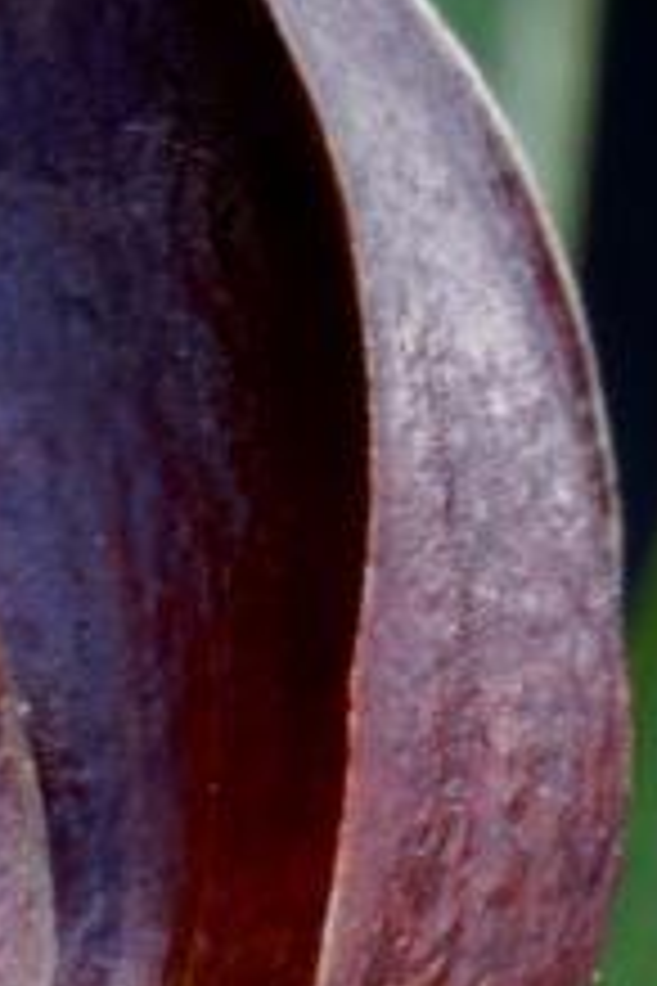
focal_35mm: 630
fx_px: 17245
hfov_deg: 2.2
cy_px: 1288
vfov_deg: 3.3
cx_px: -605
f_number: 22
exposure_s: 1/8
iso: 400
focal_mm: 90
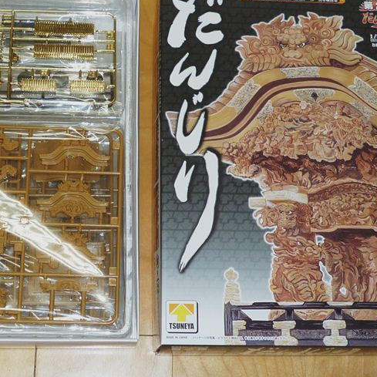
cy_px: 153
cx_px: 148
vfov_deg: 25.3
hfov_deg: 25.3
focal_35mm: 68
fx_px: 838
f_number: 3.4
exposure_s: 1/30
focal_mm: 5.3
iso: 100
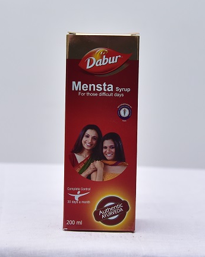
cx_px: 103
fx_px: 478
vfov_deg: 30.0
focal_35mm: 63
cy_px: 147
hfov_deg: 24.2
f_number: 4
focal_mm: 55
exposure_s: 1/160
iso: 1250
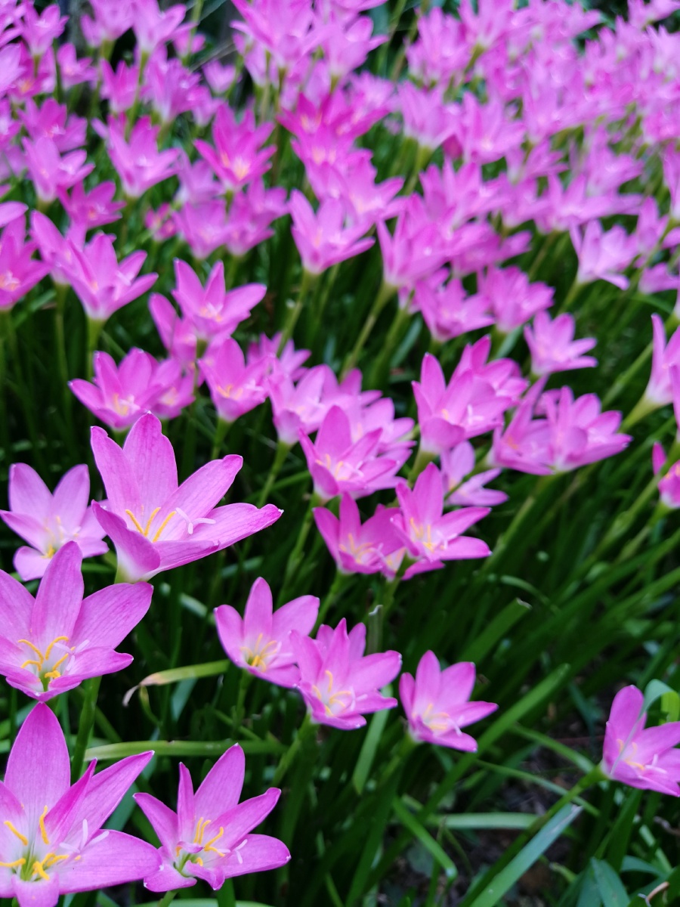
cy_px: 454
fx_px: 707
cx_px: 340
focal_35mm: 27
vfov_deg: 65.3
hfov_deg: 51.4
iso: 80
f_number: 1.8
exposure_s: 1/100
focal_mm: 3.95
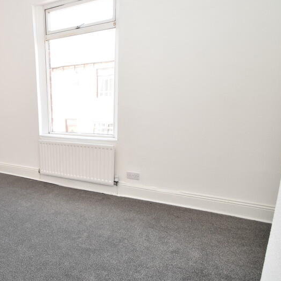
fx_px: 230
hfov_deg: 58.1
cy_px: 151
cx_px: 55
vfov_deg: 62.8
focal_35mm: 25
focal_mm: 10
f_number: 8
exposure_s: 1/60
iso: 800
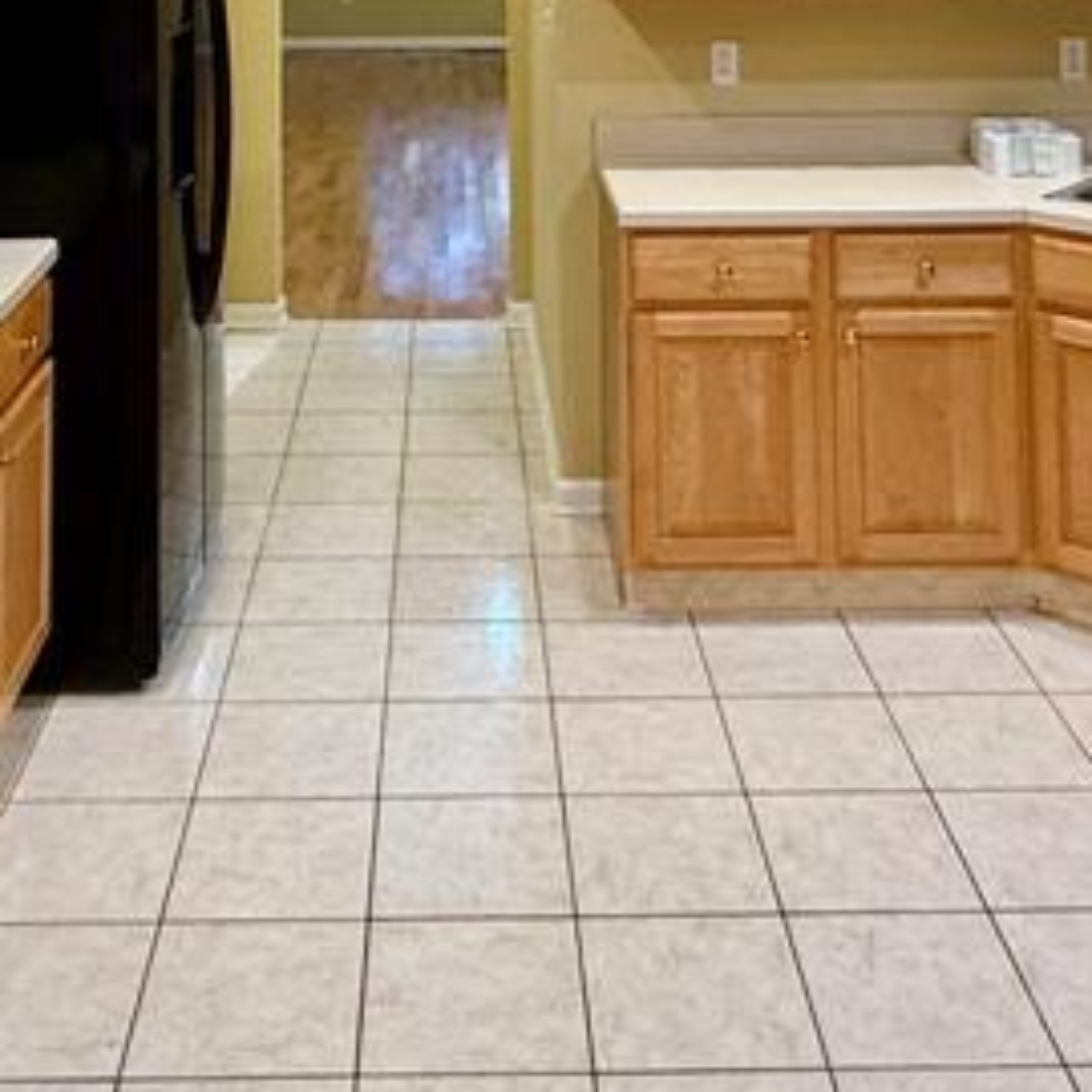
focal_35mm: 47
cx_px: 485
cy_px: -283
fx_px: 1677
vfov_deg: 29.8
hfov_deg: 36.0
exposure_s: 1/120
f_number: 2.2
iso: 320
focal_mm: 2.22
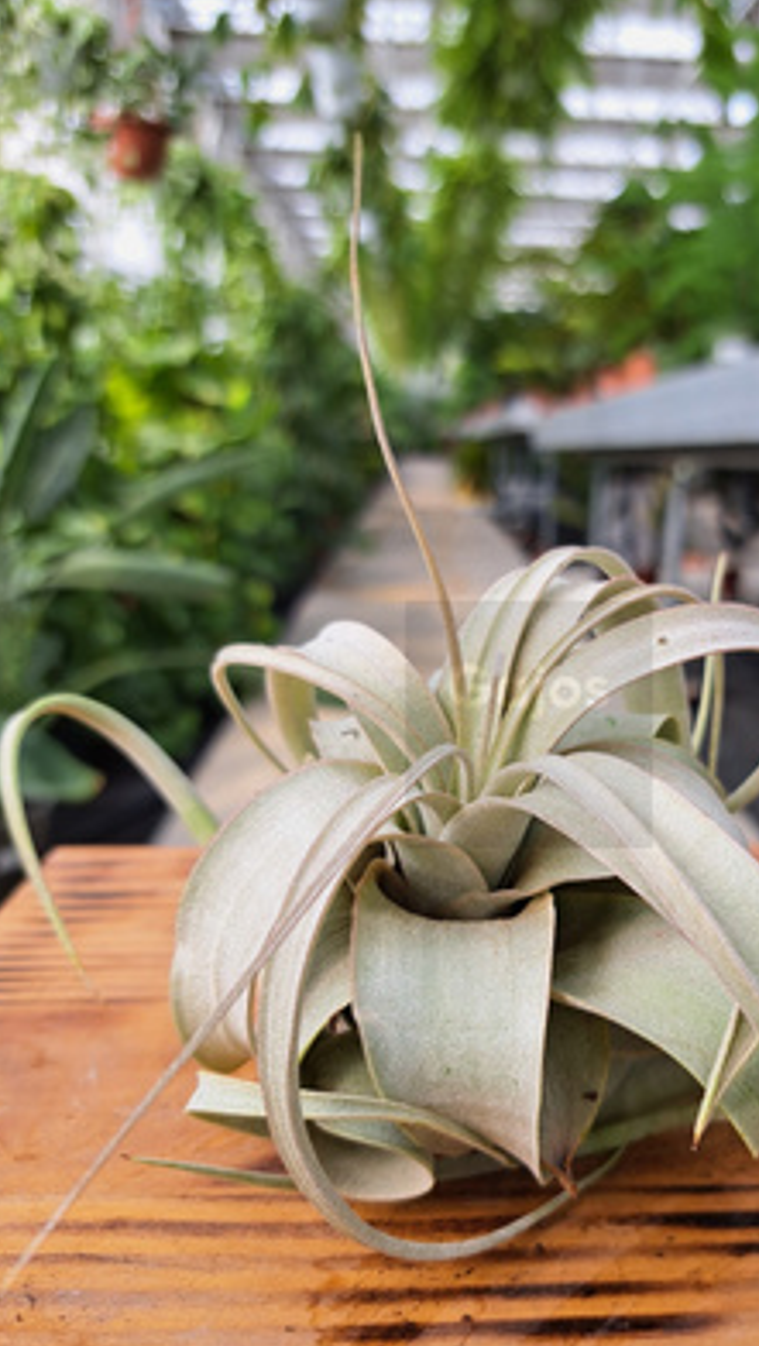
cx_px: 529
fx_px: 1072
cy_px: 725
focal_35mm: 30
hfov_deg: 38.4
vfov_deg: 64.2
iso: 50
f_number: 1.8
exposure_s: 1/136
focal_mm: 5.23
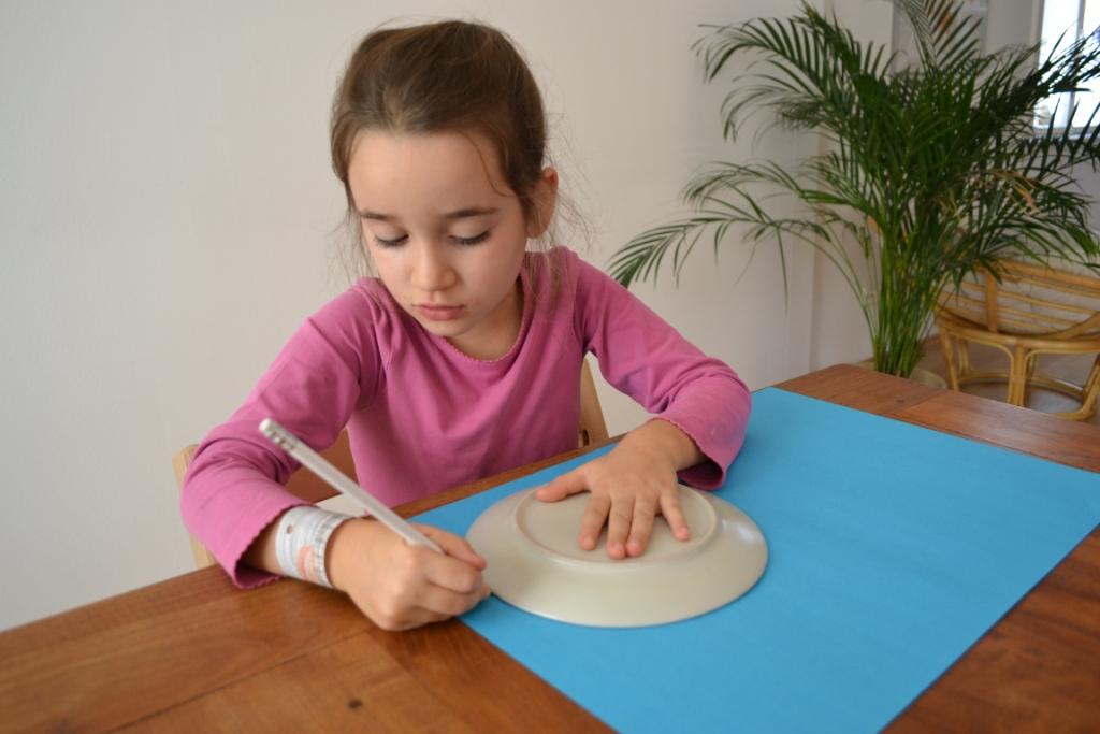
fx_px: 825
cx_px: 550
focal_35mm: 27
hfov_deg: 67.4
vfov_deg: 47.9
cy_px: 367
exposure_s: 1/60
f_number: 4
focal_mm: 18
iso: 560
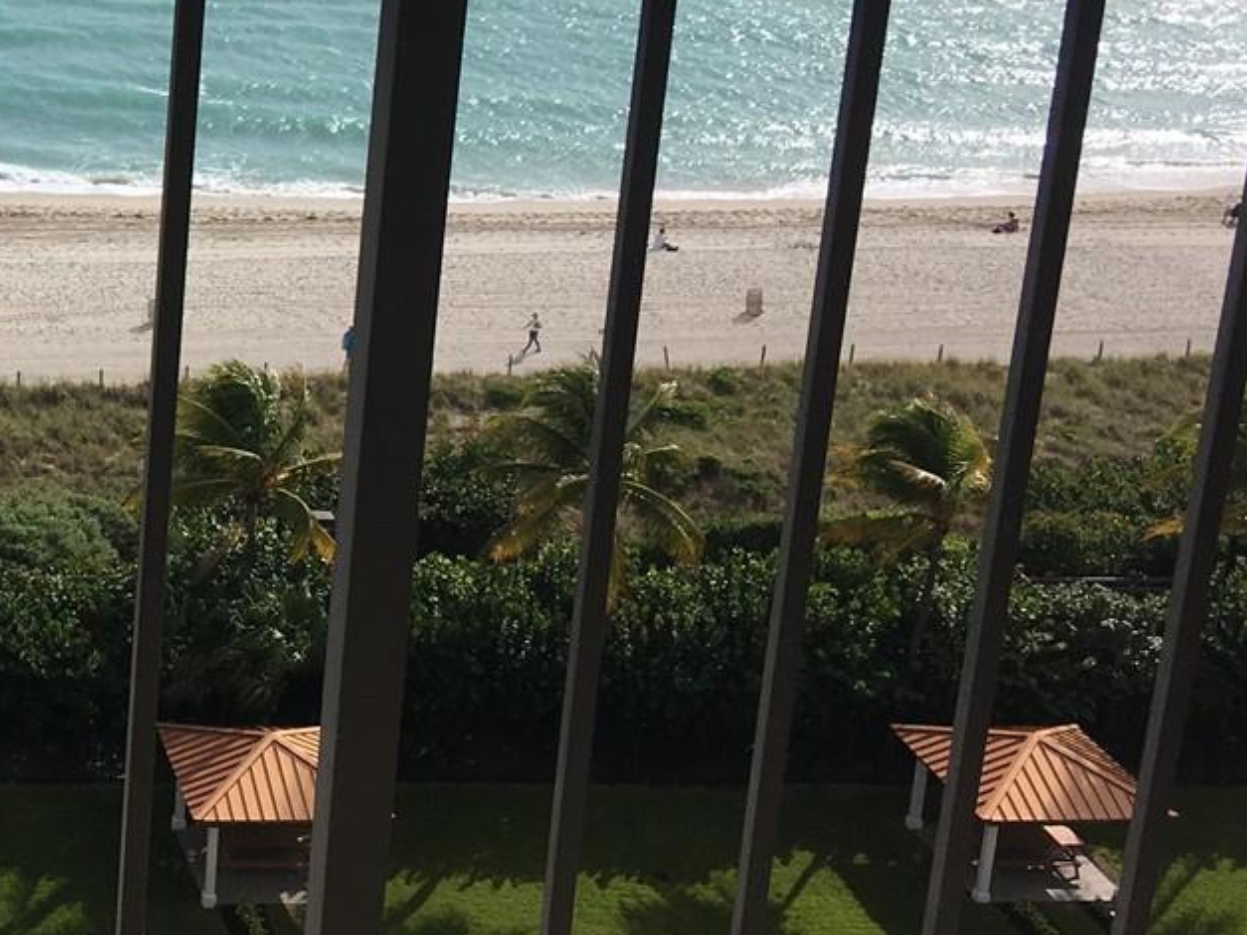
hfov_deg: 24.0
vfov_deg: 19.7
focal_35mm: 74
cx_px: -245
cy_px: 185
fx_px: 2665
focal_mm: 4.15
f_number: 2.2
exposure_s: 1/3205
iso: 25
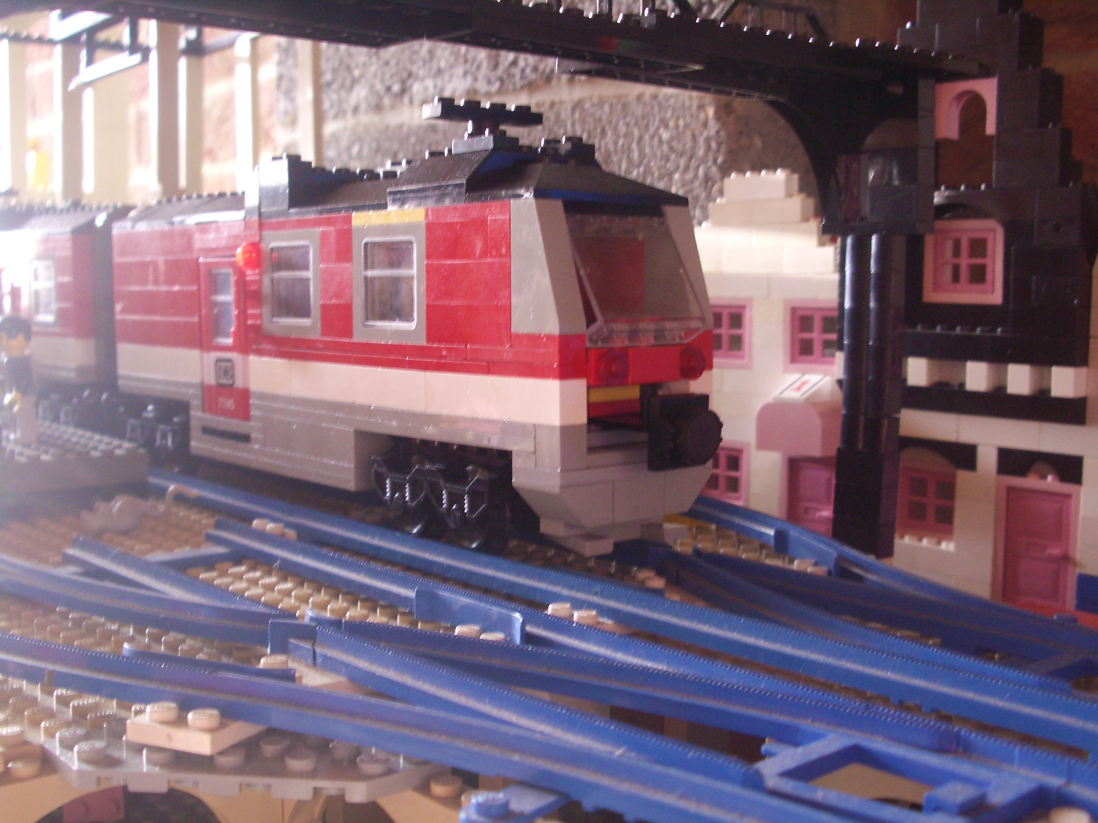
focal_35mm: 41
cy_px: 412
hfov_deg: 45.8
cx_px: 549
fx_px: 1300
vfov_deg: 35.1
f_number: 2.8
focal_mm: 6.8
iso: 200
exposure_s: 1/13
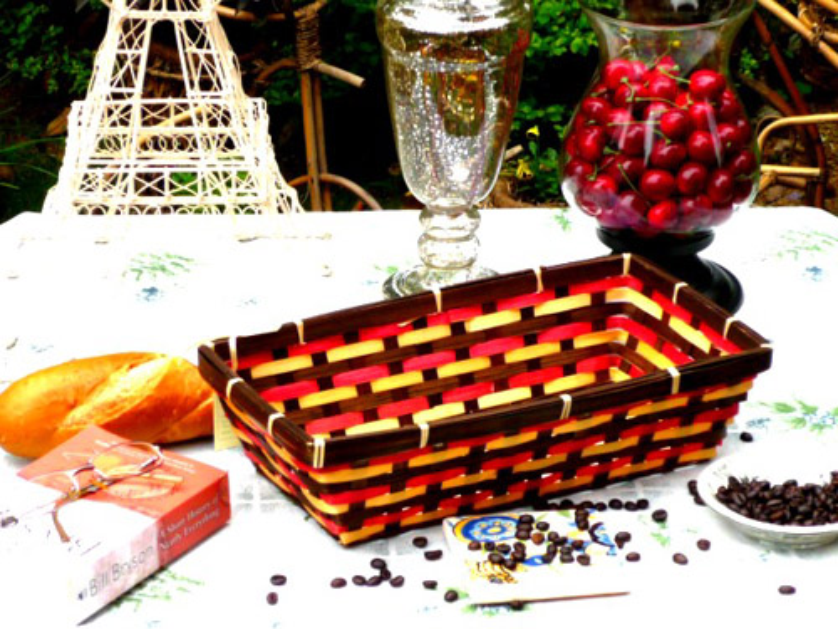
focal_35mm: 119
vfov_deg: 12.5
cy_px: 314
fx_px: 2881
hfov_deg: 16.6
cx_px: 419
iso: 100
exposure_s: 1/80
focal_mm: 12.3
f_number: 4.1
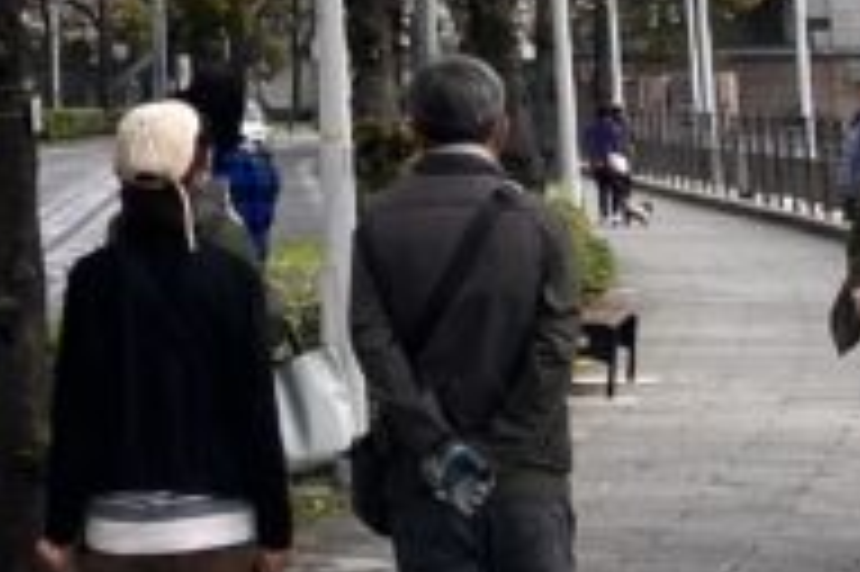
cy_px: -923
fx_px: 3723
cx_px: -365
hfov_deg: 12.6
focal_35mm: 156
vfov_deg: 8.0
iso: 32
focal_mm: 3.99
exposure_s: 1/1156
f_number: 1.8
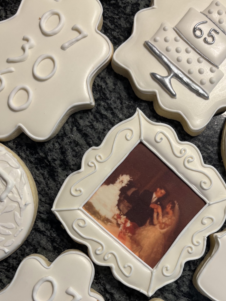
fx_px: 331
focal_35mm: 38
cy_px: 203
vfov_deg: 48.1
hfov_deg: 37.6
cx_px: 132
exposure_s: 1/60
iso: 125
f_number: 1.6
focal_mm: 5.96
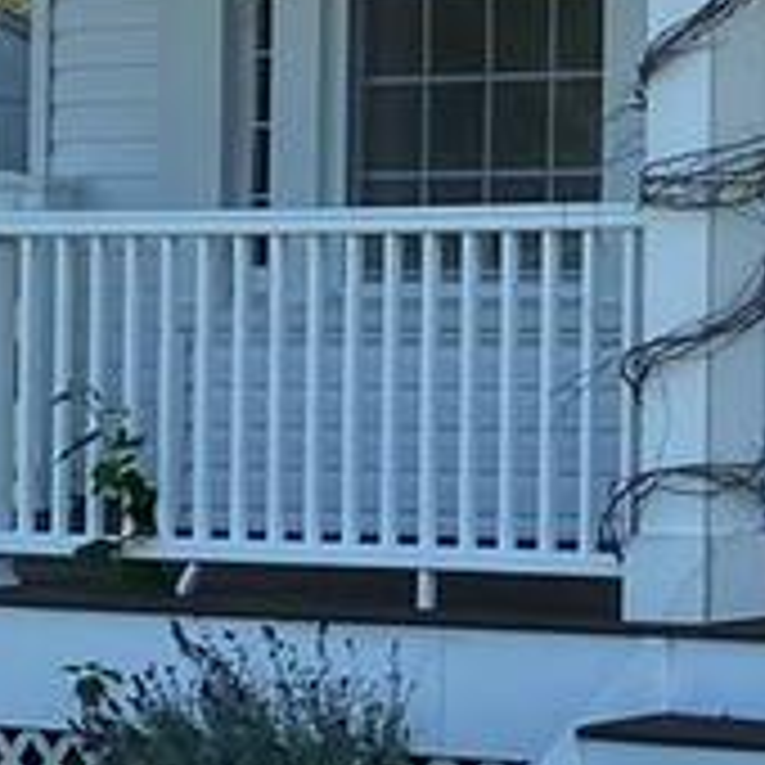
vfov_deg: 8.9
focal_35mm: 195
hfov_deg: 8.3
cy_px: -153
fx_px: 4876
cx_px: 1742
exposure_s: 1/2105
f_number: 1.8
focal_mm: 4.25
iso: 32
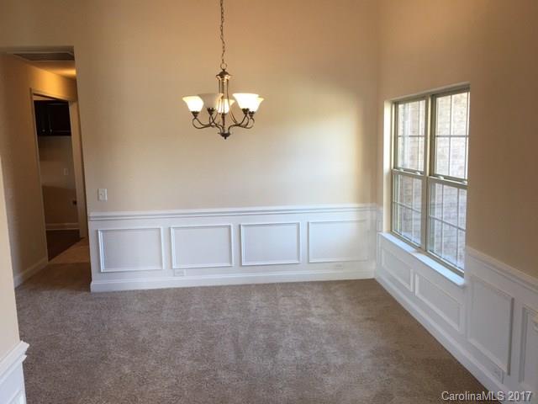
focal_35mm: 29
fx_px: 451
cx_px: 269
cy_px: 202
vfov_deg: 48.2
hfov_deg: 61.7
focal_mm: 4.15
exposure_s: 1/30
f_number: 2.2
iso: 32
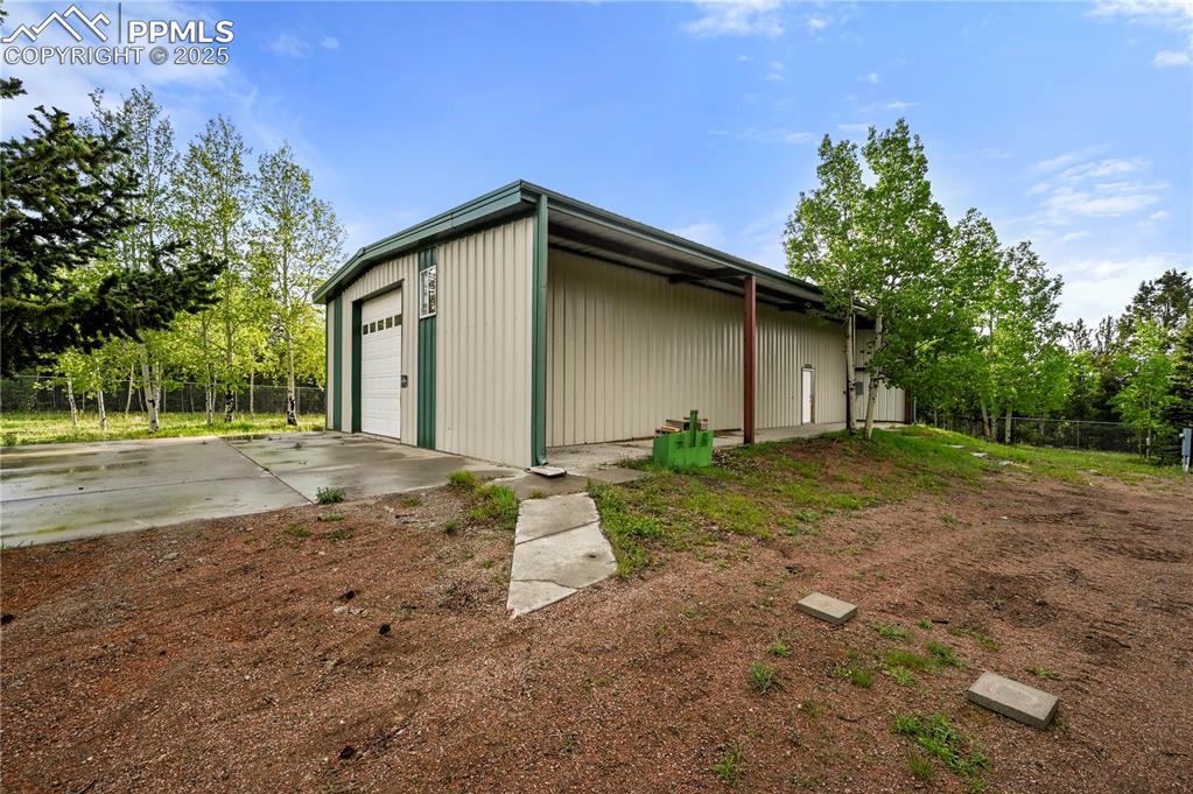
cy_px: 397
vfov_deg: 77.3
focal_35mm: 15
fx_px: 497
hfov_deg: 100.4
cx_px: 596
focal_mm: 15
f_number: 8
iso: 400
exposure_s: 1/500
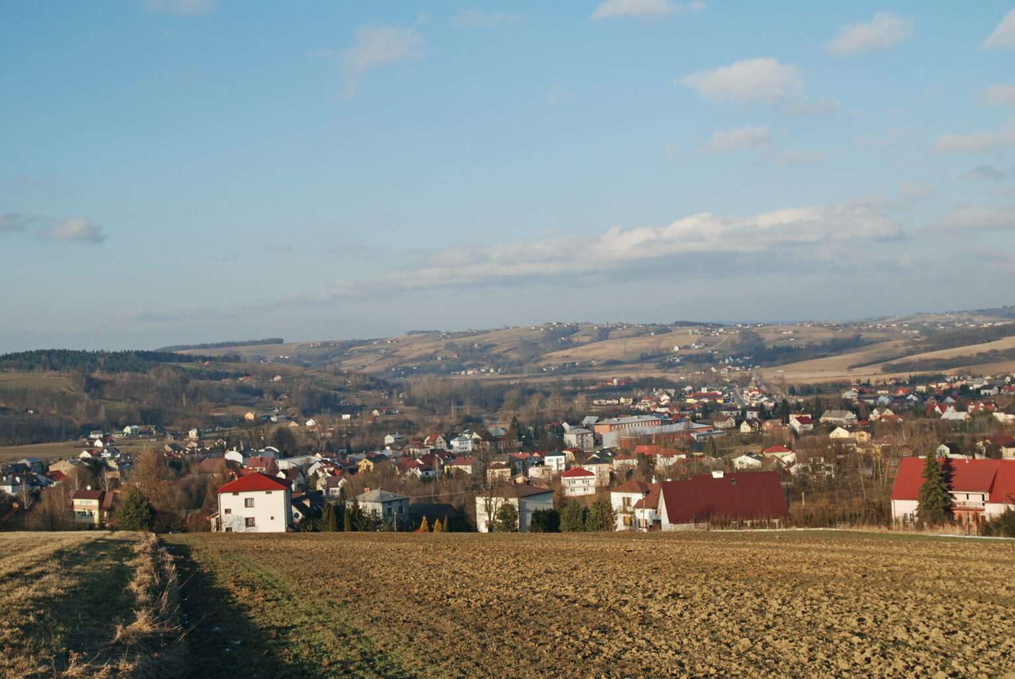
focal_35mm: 48
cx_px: 508
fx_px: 1355
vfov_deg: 28.1
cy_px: 340
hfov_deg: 41.1
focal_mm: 32
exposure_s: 1/160
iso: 100
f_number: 7.1
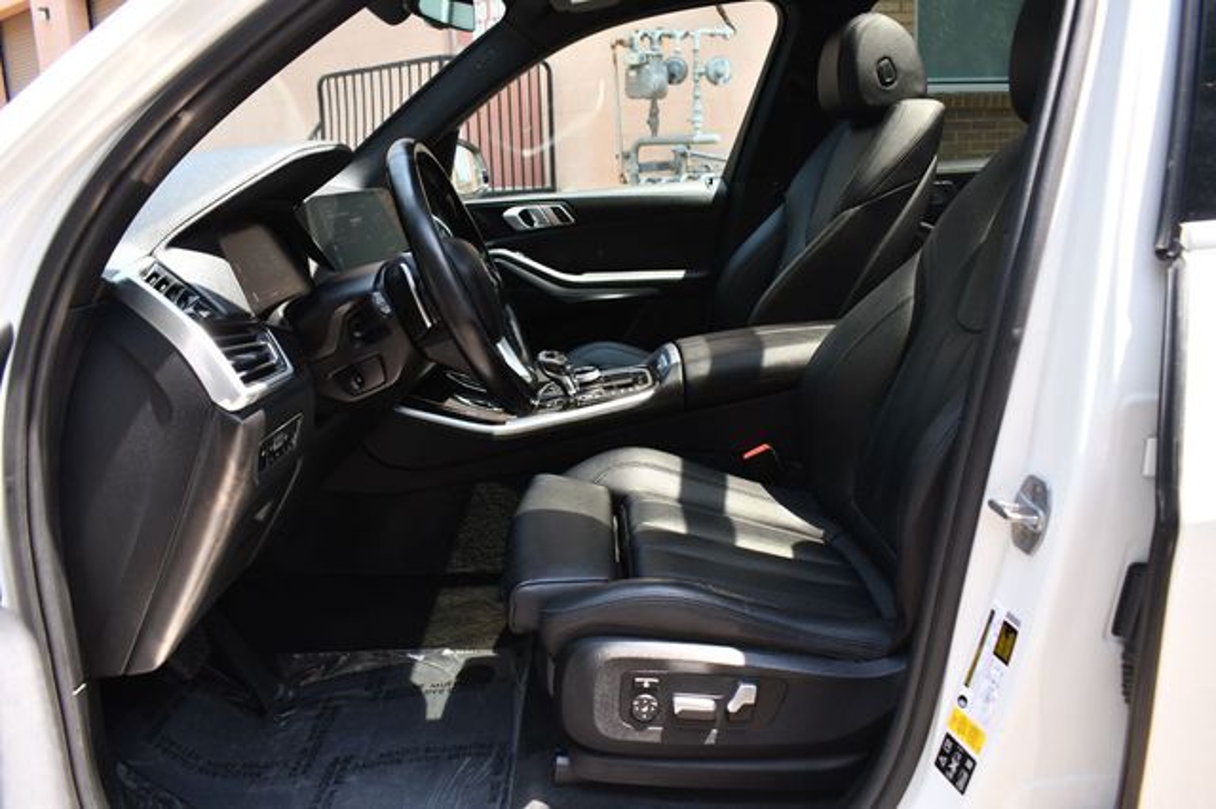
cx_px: 608
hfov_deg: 67.4
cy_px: 404
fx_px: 911
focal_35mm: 27
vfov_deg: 47.9
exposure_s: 1/250
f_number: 5
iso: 400
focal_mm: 18
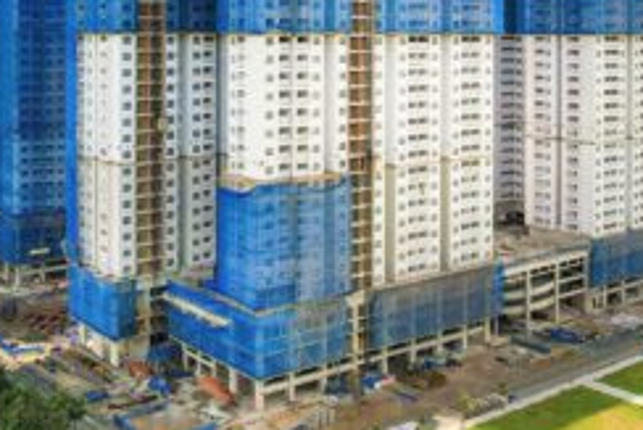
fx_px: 804
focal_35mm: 45
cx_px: 324
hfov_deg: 43.6
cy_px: 15
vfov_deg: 28.3
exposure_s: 1/250
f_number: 2.8
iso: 100
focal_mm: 8.38
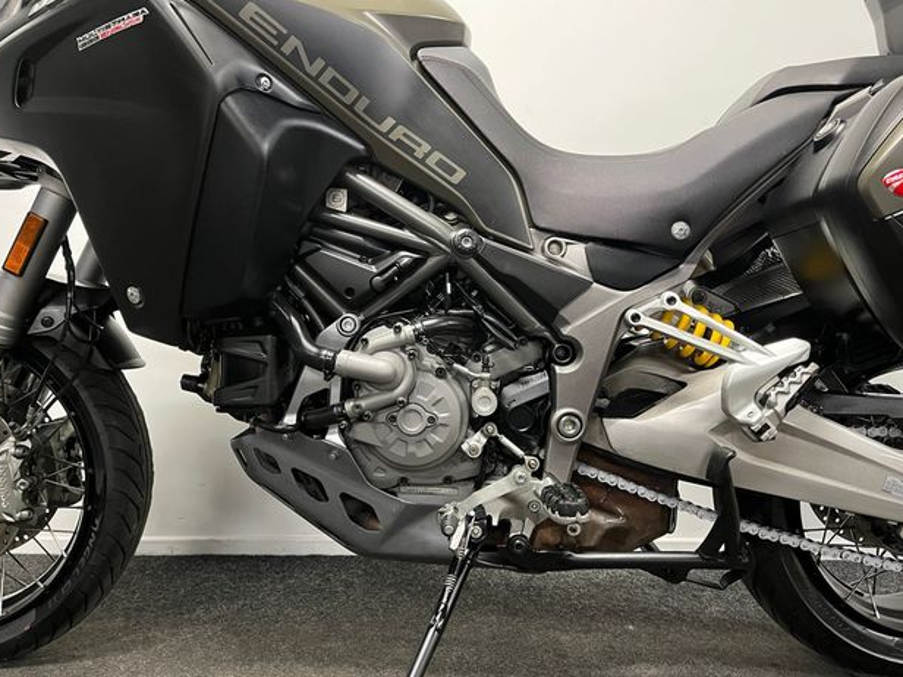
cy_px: 327
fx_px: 704
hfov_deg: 65.3
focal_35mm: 27
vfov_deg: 51.3
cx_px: 449
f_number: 1.6
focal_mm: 5.1
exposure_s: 1/50
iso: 500
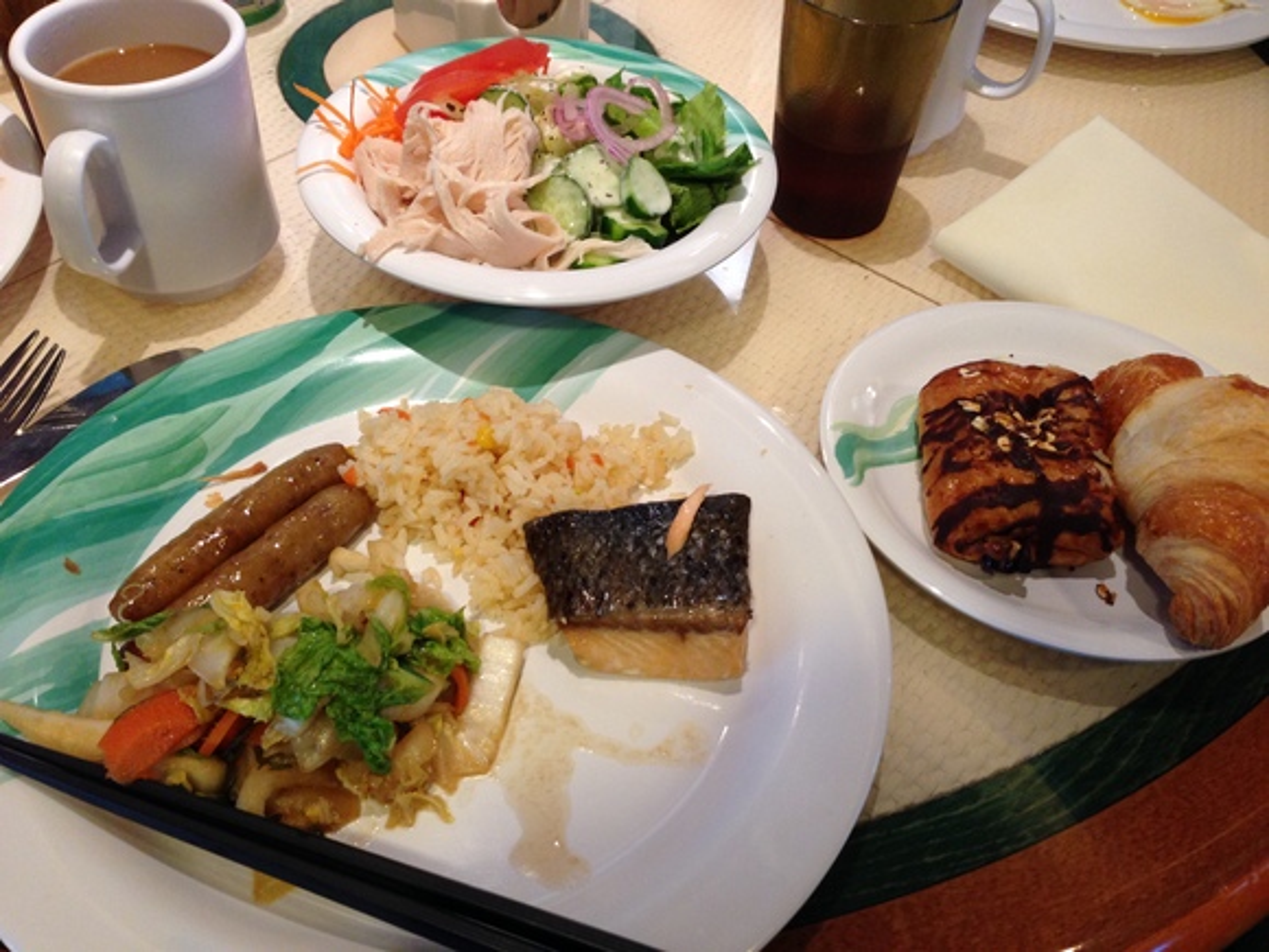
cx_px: 634
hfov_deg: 55.4
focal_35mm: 33
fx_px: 1210
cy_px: 476
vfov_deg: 42.9
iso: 125
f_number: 2.4
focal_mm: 4.12
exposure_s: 1/20
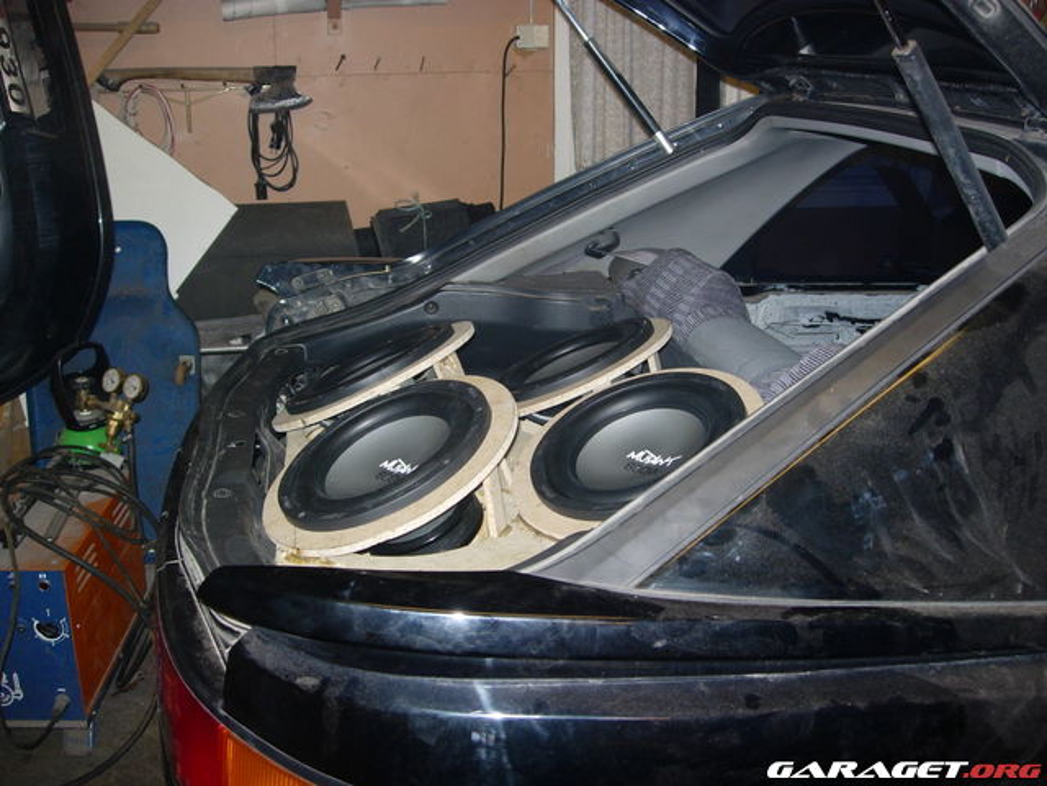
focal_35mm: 38
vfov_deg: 37.7
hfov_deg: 49.0
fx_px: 1149
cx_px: 524
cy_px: 393
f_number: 2.8
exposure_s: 1/64
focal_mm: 7.8
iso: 79
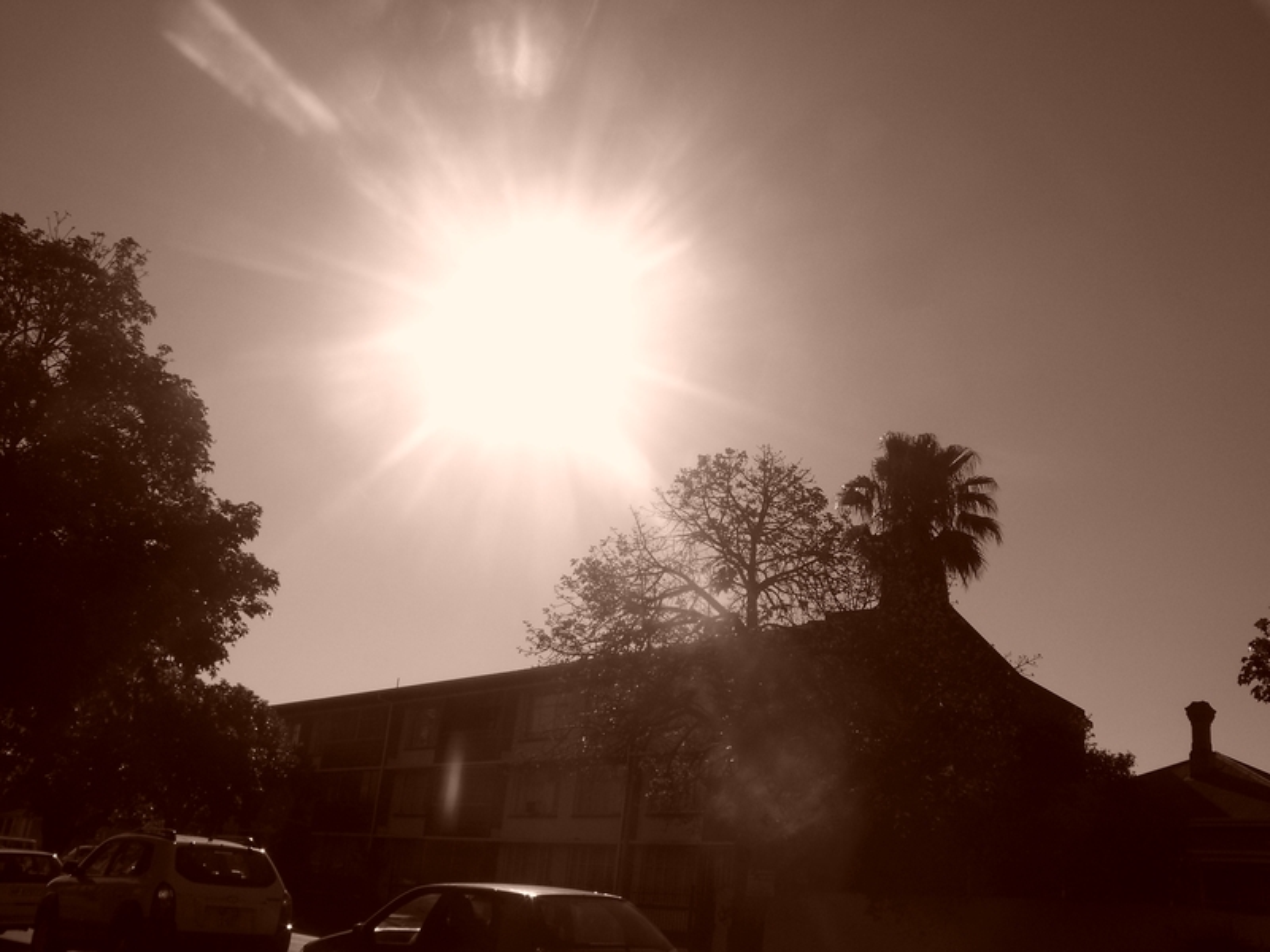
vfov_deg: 42.9
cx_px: 635
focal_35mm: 33
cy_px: 476
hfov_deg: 55.4
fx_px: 1211
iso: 64
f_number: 5.6
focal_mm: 5.85
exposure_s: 1/1250
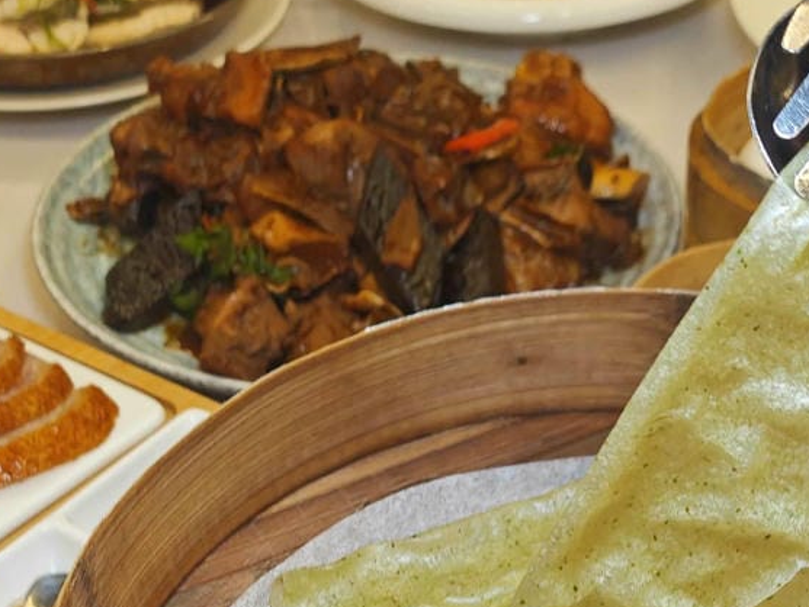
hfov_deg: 23.3
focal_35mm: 84
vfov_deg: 17.2
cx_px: 434
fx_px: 1964
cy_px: 608
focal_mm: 8.72
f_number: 2.8
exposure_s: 1/60
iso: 294
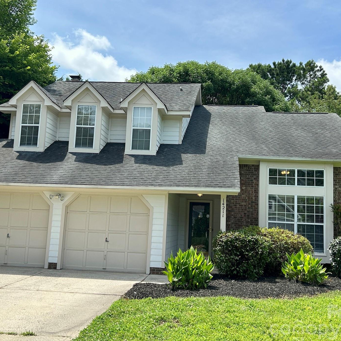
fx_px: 379
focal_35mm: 34
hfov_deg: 48.4
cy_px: 162
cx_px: 156
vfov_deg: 48.4
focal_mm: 5.7
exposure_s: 1/4444
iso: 50
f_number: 1.5
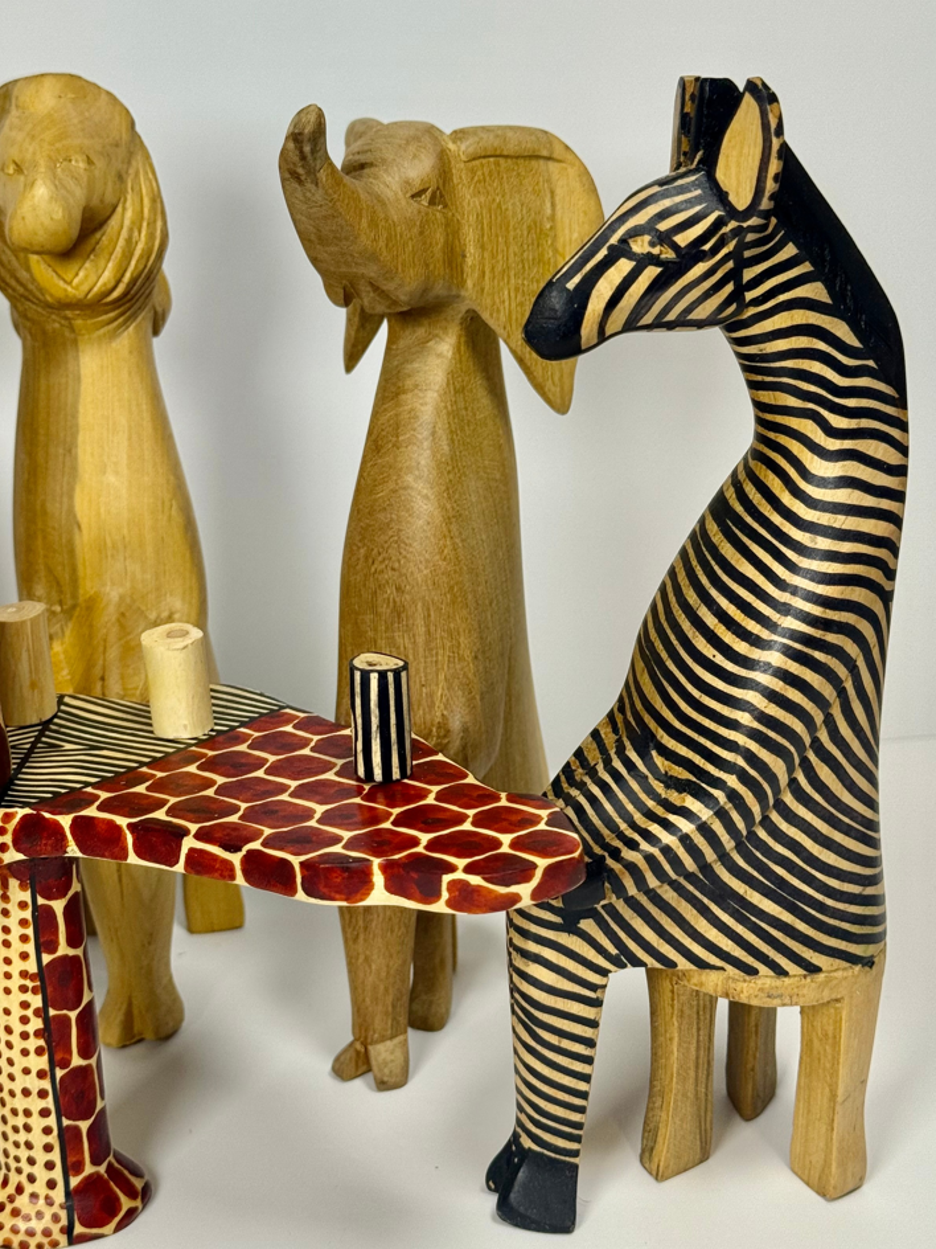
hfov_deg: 24.0
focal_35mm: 61
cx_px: 406
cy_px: 611
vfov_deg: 31.7
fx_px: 2199
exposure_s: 1/340
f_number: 1.78
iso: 64
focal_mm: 6.76
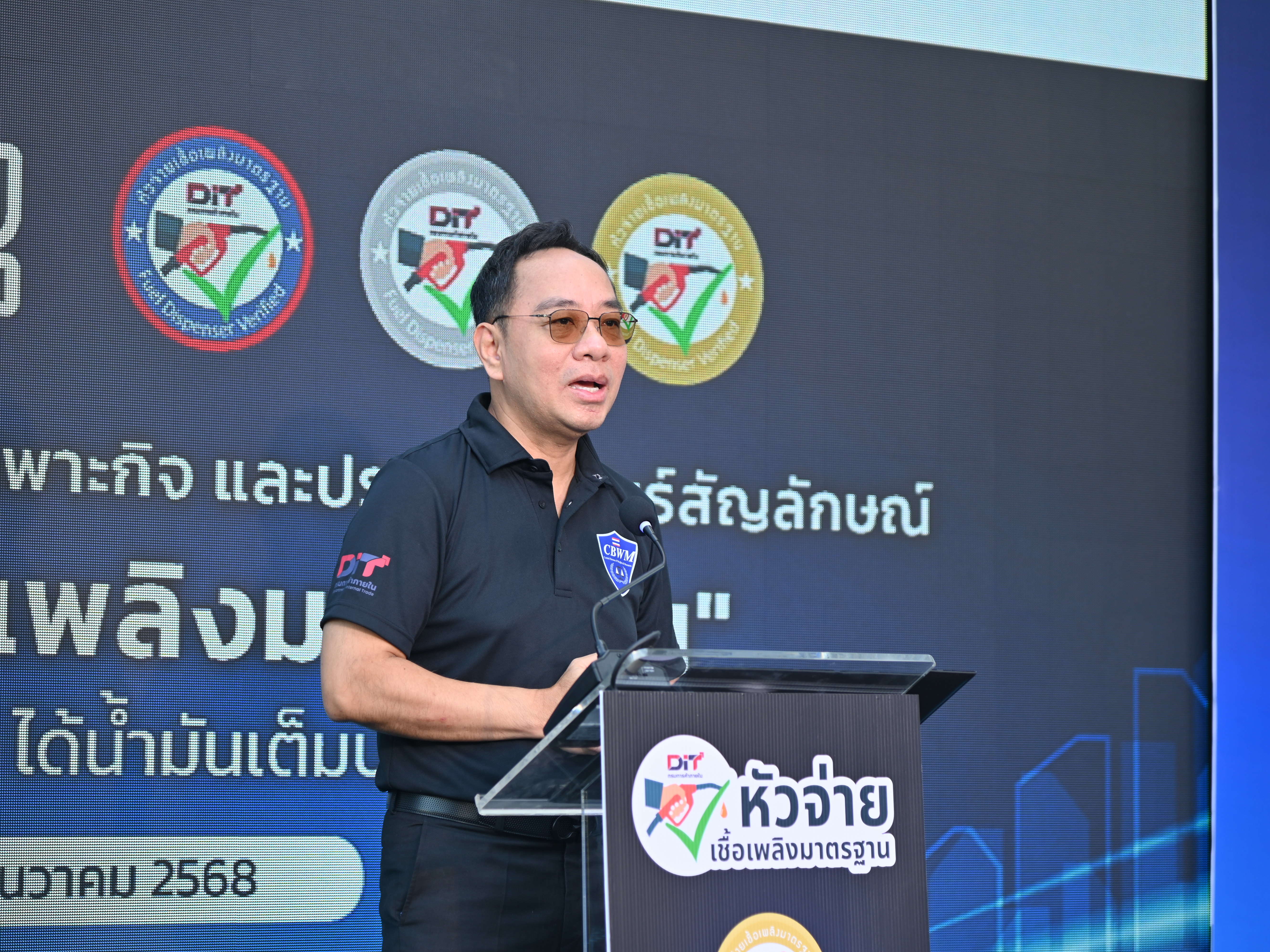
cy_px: 479
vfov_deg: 11.3
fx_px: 4806
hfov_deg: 15.1
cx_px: 618
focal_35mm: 131
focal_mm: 120
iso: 110
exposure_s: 1/80
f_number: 4
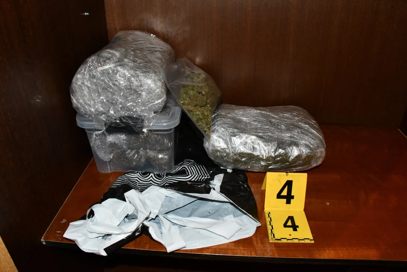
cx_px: 204
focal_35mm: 27
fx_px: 305
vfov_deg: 47.9
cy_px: 136
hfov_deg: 67.4
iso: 6400
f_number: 8
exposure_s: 1/60
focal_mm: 18
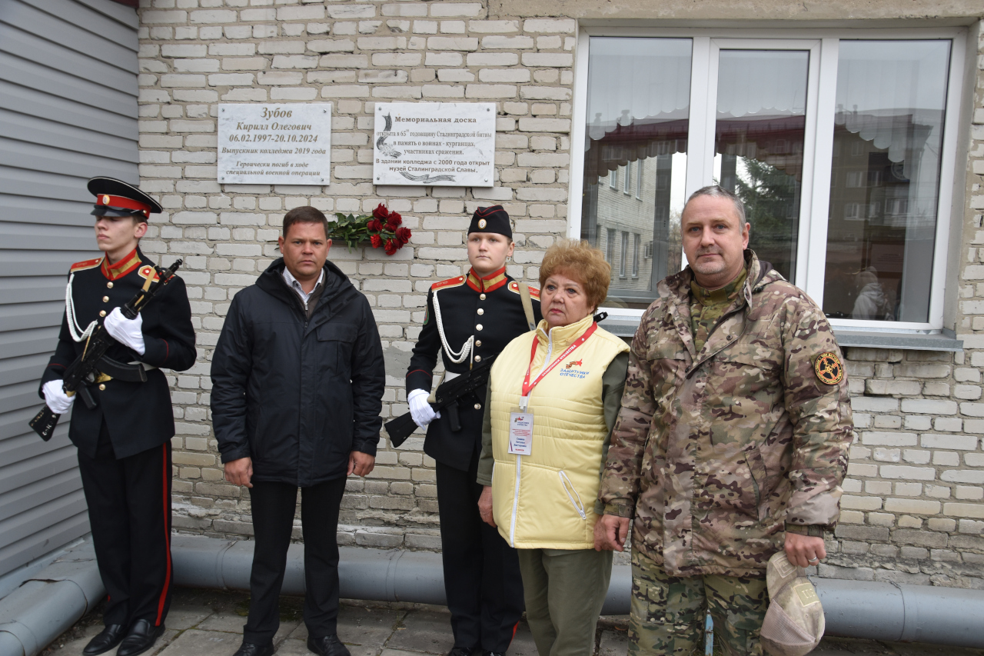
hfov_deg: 59.5
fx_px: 861
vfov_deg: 41.7
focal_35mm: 32
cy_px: 328
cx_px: 492
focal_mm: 21
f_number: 5.6
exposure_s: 1/250
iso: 320
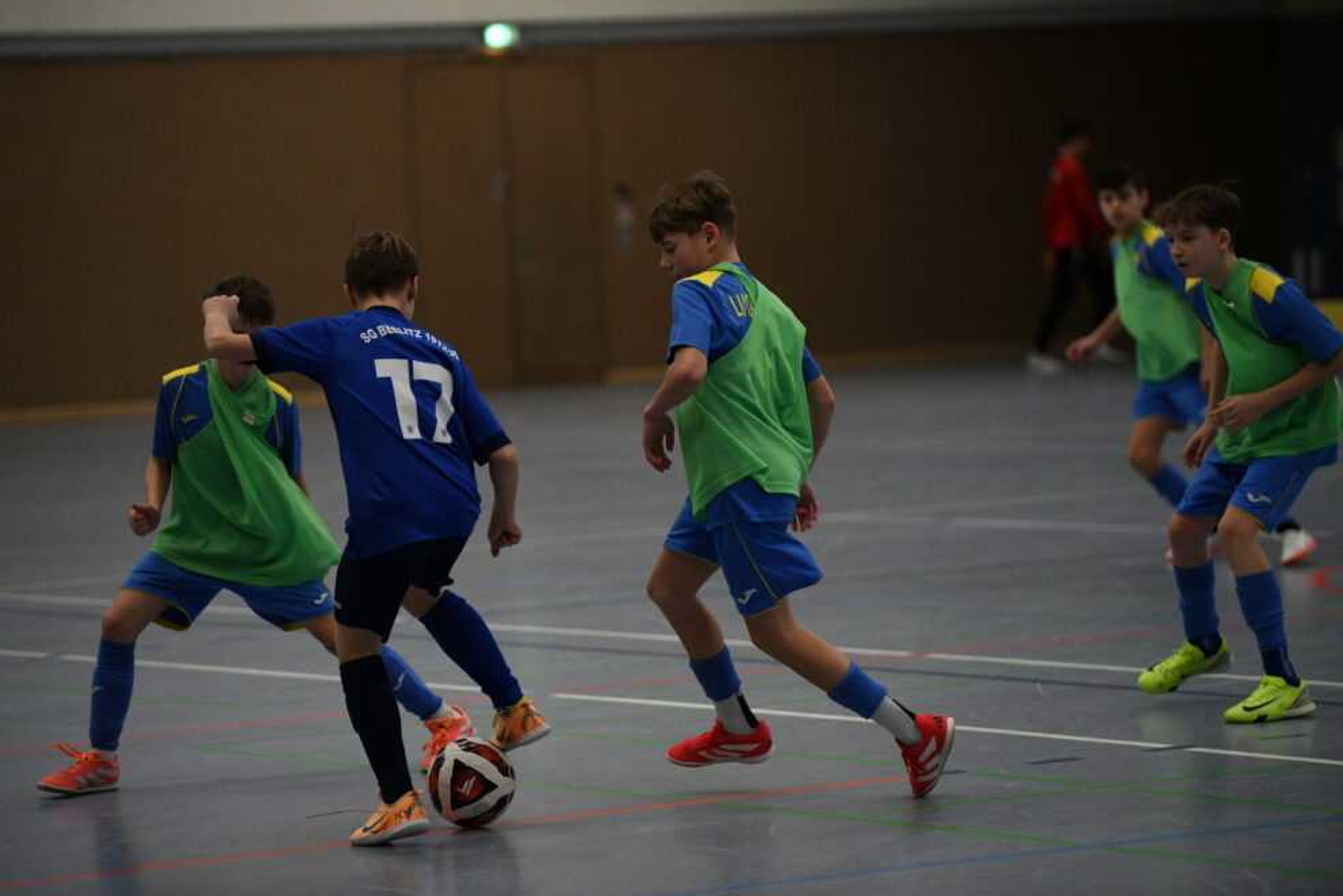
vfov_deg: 8.6
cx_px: 653
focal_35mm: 160
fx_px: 5970
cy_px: 443
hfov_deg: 12.8
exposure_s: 1/1250
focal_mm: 155
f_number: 2.8
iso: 5000
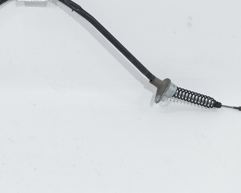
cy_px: 39
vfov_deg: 32.5
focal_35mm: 45
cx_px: 21
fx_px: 321
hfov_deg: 38.2
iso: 50
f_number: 1.8
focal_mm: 5.23
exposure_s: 1/50
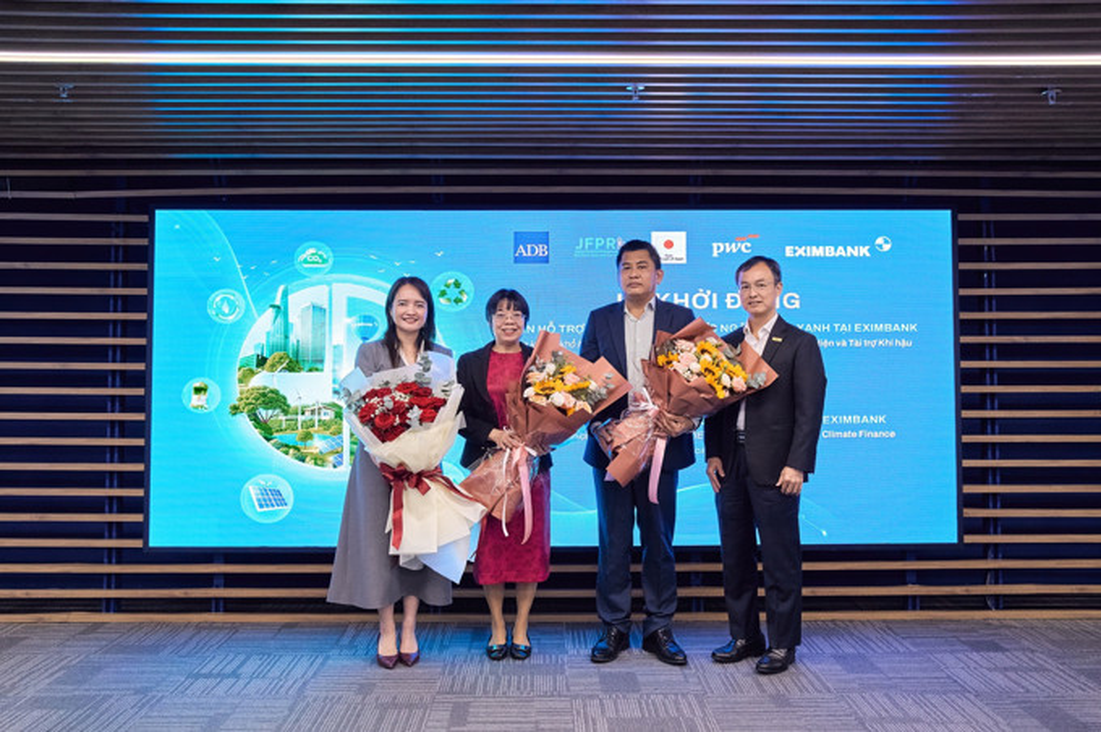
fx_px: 947
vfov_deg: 42.2
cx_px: 550
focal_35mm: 31
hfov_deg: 60.3
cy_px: 366
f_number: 7.1
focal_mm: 31
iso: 2500
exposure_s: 1/100
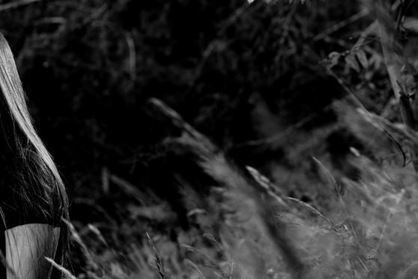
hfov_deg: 11.2
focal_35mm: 183
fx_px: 2125
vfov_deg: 7.5
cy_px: 219
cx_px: 144
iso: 125
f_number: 5.6
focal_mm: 85
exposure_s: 1/125
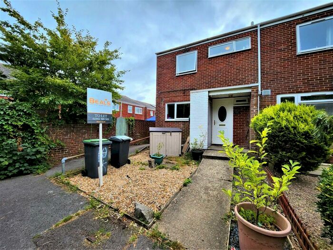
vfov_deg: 89.9
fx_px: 125
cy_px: 125
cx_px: 166
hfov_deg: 106.2
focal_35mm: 13
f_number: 2.2
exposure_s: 1/380
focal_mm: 1.7
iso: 32
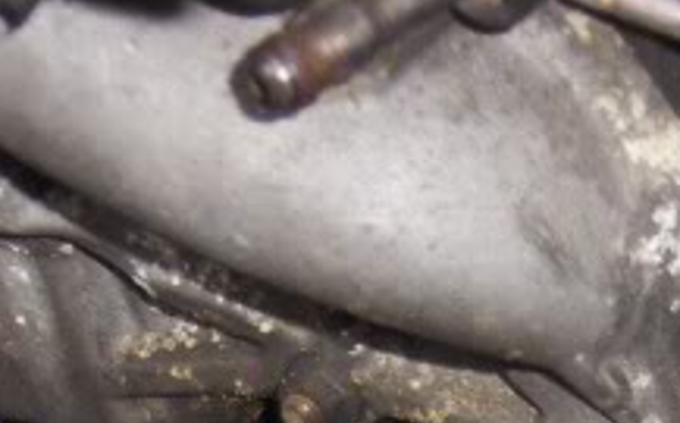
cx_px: 448
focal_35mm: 137
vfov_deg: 9.1
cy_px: 799
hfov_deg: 15.2
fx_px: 2536
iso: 100
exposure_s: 1/60
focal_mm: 7.5
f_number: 2.8
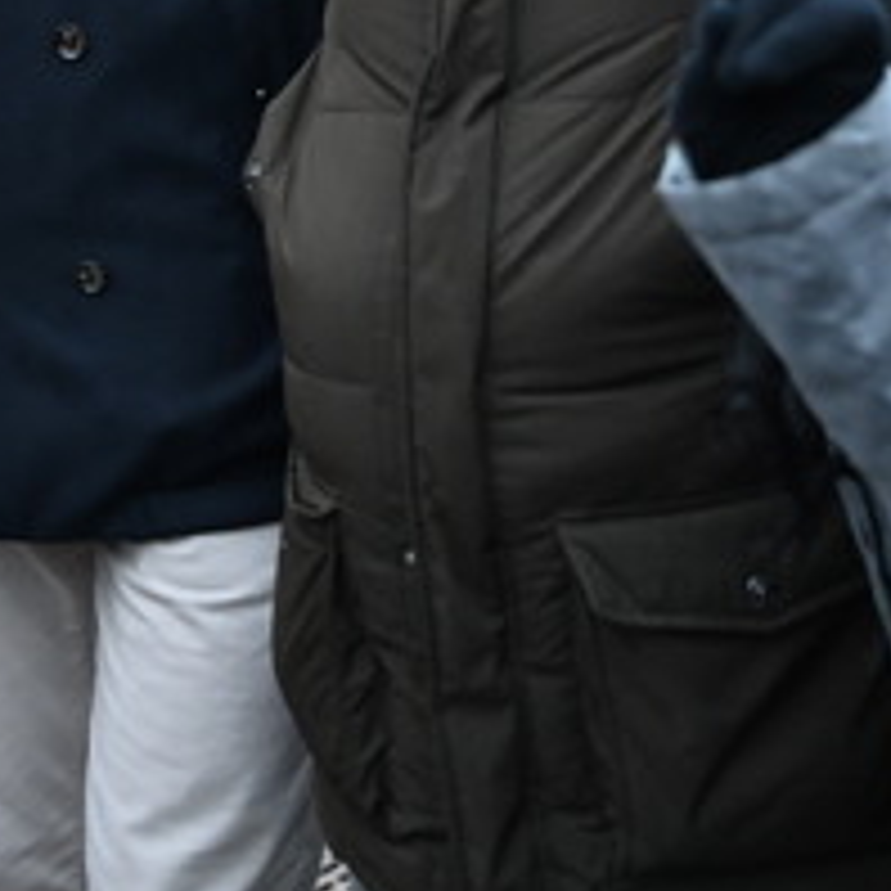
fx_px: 2504
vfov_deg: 19.3
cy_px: -104
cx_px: 40
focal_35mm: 86
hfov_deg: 19.7
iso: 4000
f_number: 2.8
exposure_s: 1/125
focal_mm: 29
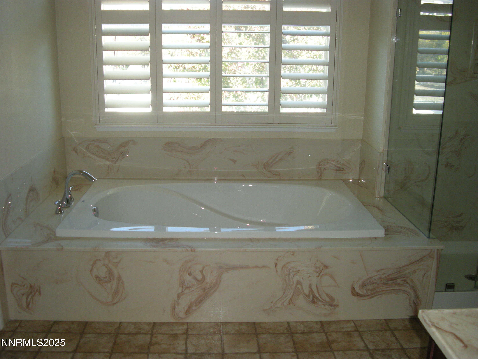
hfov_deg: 50.1
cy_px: 180
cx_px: 239
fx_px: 511
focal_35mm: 37
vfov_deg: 38.7
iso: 98
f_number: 2.8
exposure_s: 1/41
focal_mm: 7.9
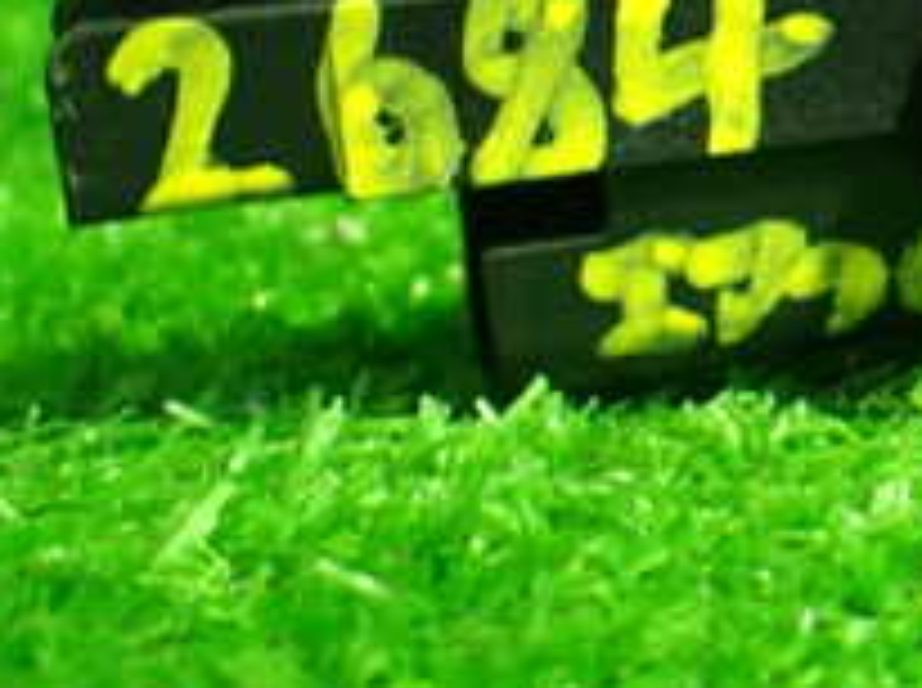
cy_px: 144
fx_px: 2340
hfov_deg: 20.8
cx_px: 1111
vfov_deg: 16.6
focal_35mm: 88
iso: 800
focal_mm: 5.4
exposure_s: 1/50
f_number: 2.3
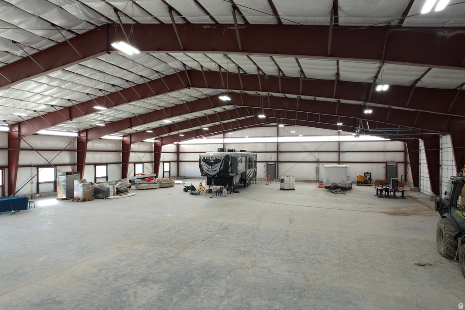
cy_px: 155
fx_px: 284
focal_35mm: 22
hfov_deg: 78.6
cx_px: 232
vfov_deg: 57.2
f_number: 2.8
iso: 100
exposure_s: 1/50
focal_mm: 8.38
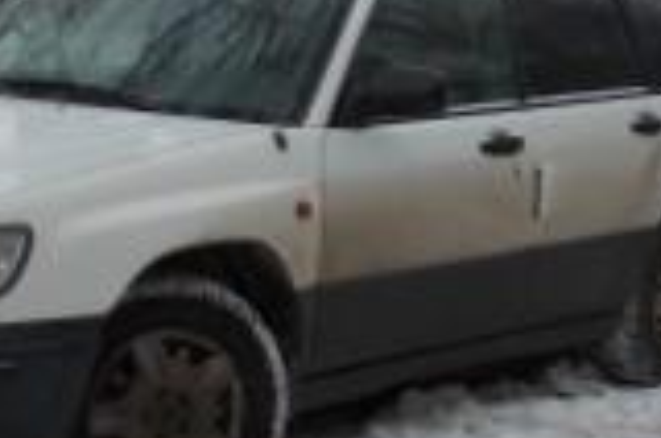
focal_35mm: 111
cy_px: 136
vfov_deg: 12.3
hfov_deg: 18.4
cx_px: 227
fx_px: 2034
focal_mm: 5.3
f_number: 3.1
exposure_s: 1/125
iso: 80
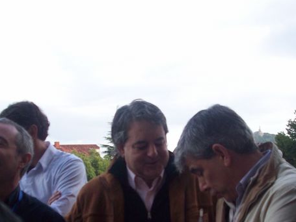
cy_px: 178
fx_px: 556
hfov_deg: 29.8
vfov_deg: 22.3
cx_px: 166
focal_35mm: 65
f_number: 2.8
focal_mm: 6.2
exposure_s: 1/367
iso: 80
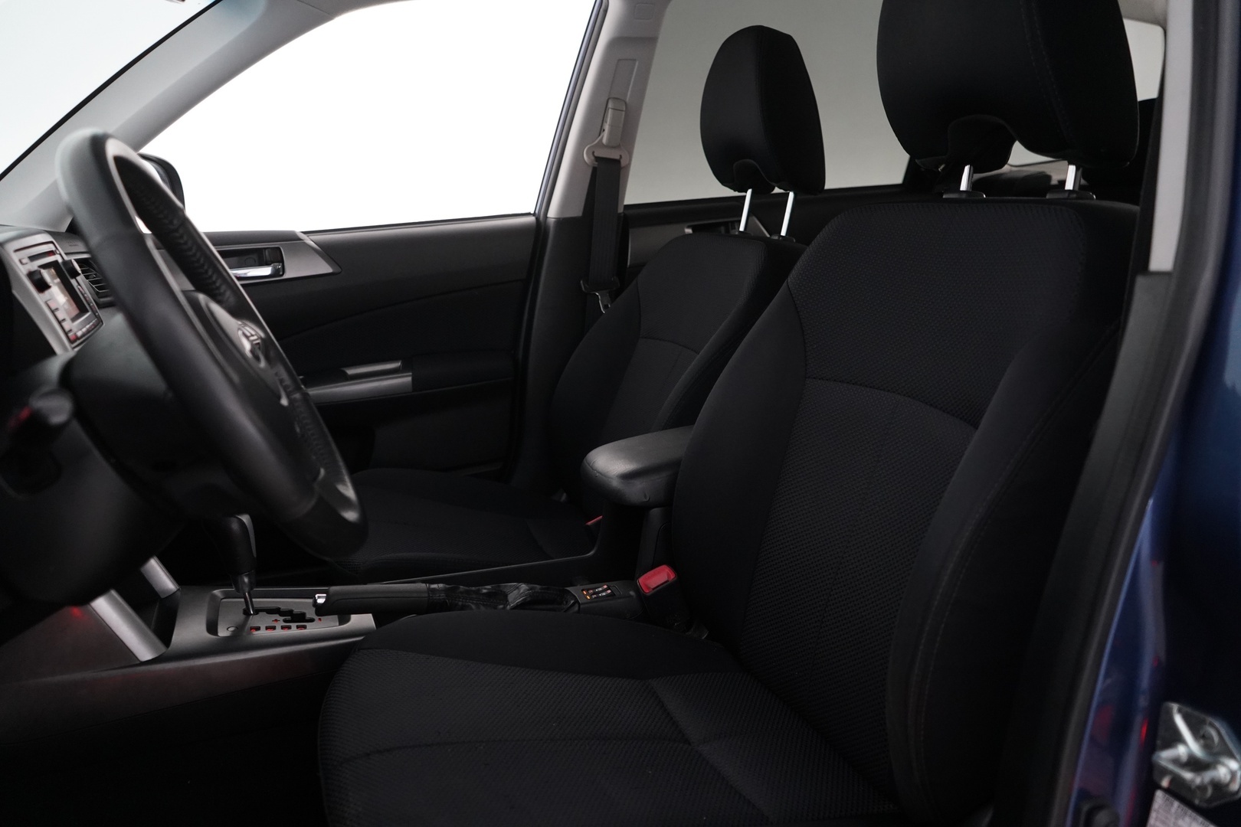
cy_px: 414
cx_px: 620
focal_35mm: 28
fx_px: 965
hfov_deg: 65.5
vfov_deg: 46.4
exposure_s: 1/60
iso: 4000
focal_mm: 28
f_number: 3.5
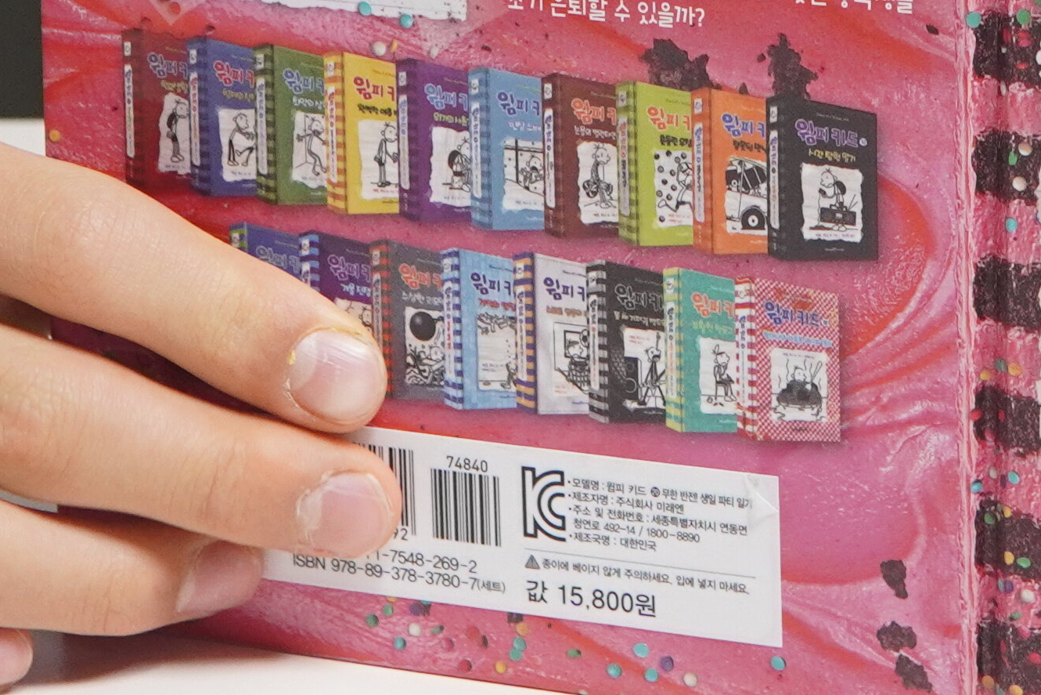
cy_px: -730
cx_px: 873
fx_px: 5870
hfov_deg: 10.1
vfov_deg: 6.5
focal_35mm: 203
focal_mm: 30
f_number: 5
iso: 800
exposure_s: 1/50
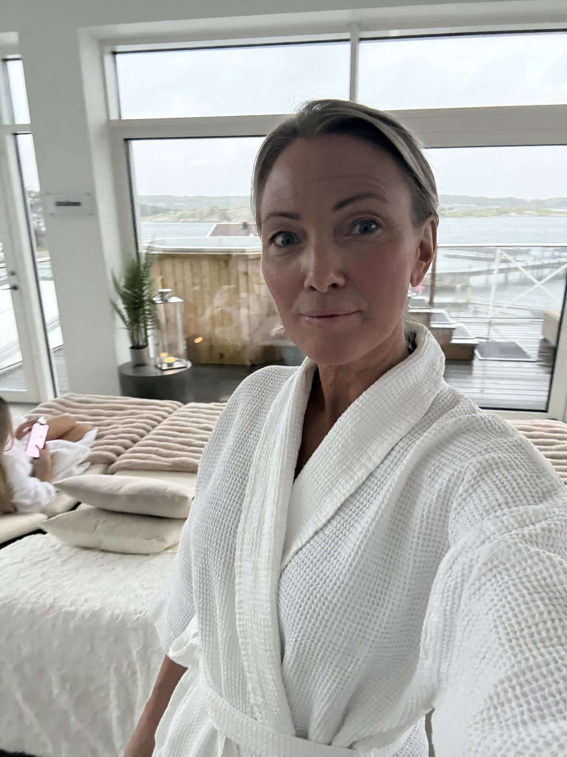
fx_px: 502
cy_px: 378
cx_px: 284
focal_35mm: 23
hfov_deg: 58.9
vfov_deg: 73.9
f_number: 1.9
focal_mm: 2.69
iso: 250
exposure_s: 1/33
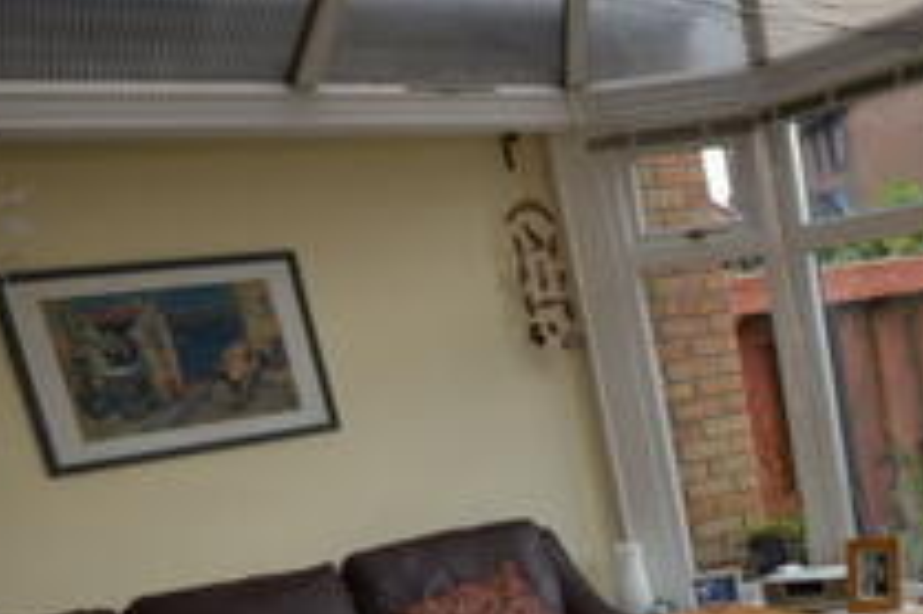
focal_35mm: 46
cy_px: 585
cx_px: 1060
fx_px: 1178
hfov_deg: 35.3
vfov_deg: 27.8
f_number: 5.6
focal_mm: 10
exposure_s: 1/125
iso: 140
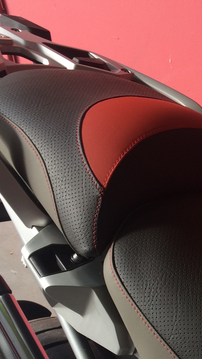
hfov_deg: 16.4
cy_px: 295
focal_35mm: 70
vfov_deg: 29.4
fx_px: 666
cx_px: 251
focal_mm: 4.15
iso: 32
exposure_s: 1/126
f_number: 2.2
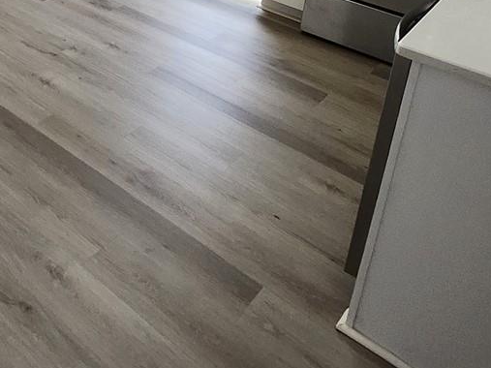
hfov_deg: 42.0
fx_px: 581
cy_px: -98
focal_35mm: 41
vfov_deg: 29.2
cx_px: 46
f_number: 2.2
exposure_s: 1/60
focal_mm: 1.74
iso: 250
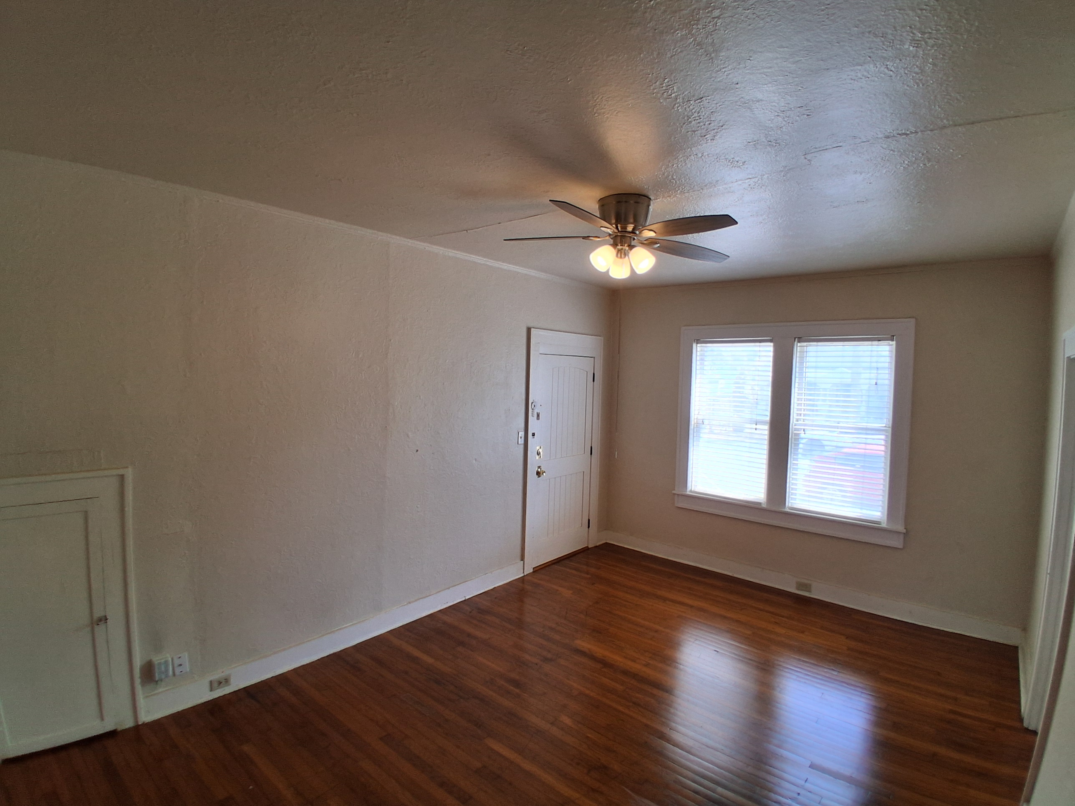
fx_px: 528
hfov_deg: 91.0
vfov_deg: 74.7
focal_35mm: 17
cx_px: 538
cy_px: 403
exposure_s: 1/100
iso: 50
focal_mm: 1.4
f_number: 2.2
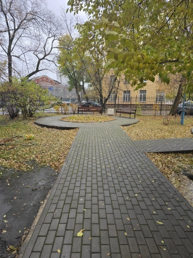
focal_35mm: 23
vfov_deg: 73.9
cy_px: 129
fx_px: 171
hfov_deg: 58.9
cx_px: 96
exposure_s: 1/180
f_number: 1.7
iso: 100
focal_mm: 6.3
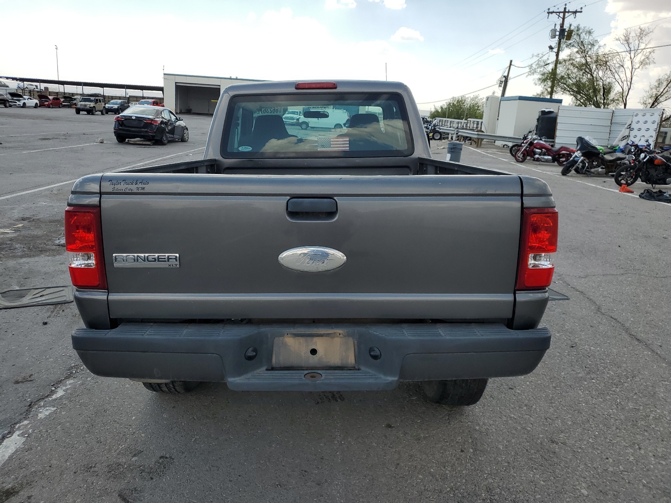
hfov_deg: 67.3
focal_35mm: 26
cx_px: 336
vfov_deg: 53.1
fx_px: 504
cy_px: 252
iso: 50
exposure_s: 1/2500
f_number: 1.5
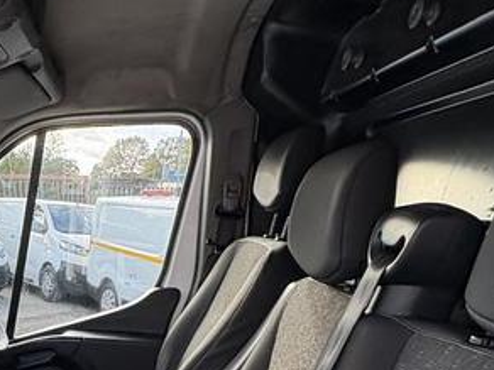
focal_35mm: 43
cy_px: 378
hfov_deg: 39.4
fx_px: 614
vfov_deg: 30.9
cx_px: 17
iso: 64
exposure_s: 1/131
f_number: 2.2
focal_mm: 2.22
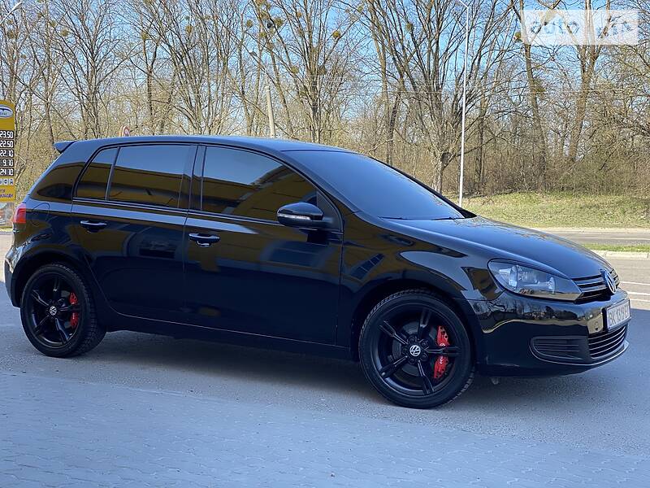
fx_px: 976
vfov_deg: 28.0
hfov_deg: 36.8
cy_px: 244
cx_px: 325
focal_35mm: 52
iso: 20
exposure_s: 1/240
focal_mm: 6
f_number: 2
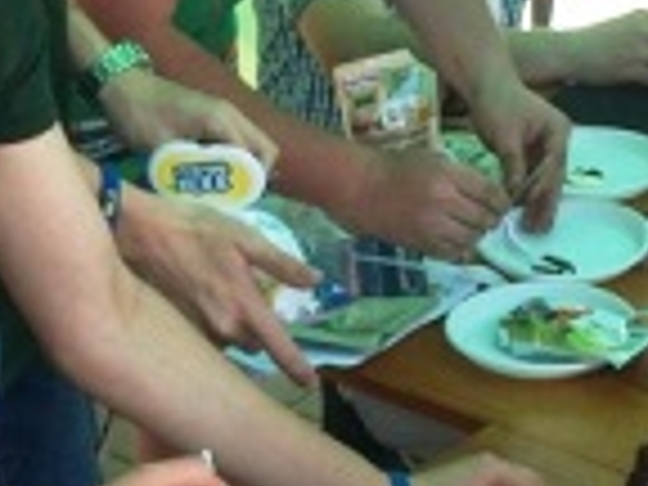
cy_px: 126
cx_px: 364
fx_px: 2415
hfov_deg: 15.3
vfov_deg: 11.5
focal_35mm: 129
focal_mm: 4.15
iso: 32
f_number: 2.2
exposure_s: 1/373
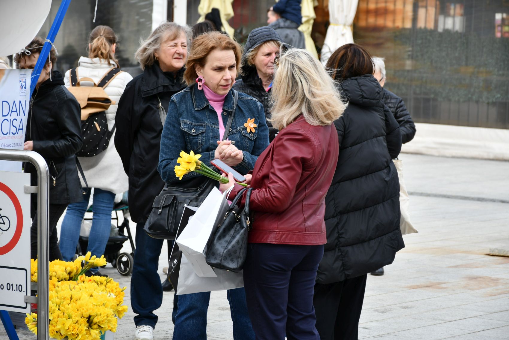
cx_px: 254
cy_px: 170
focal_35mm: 150
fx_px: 2120
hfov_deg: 13.7
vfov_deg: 9.1
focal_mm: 100
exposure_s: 1/250
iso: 200
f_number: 8
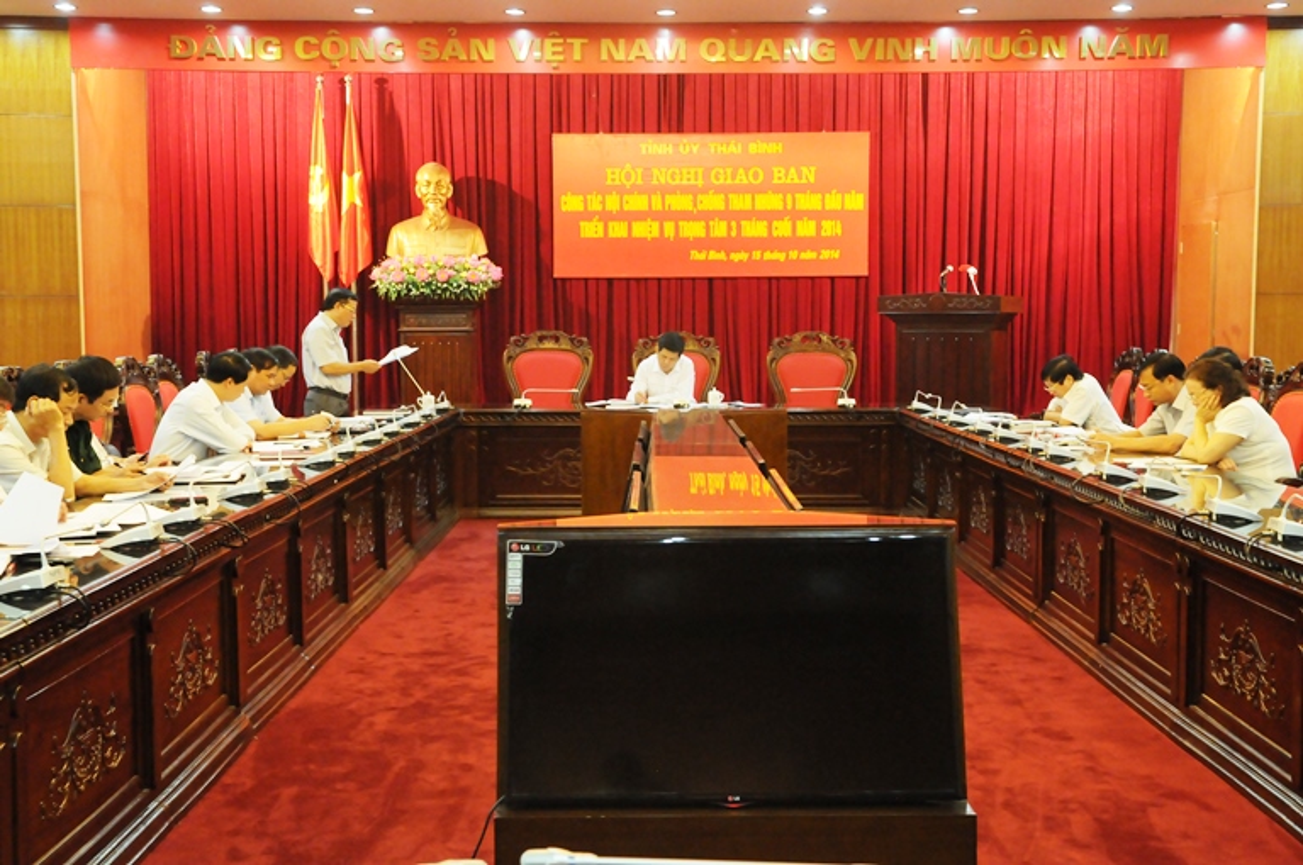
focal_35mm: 46
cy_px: 432
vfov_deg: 28.9
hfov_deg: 42.4
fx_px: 1681
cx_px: 652
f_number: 5.6
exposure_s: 1/25
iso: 2500
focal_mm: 31
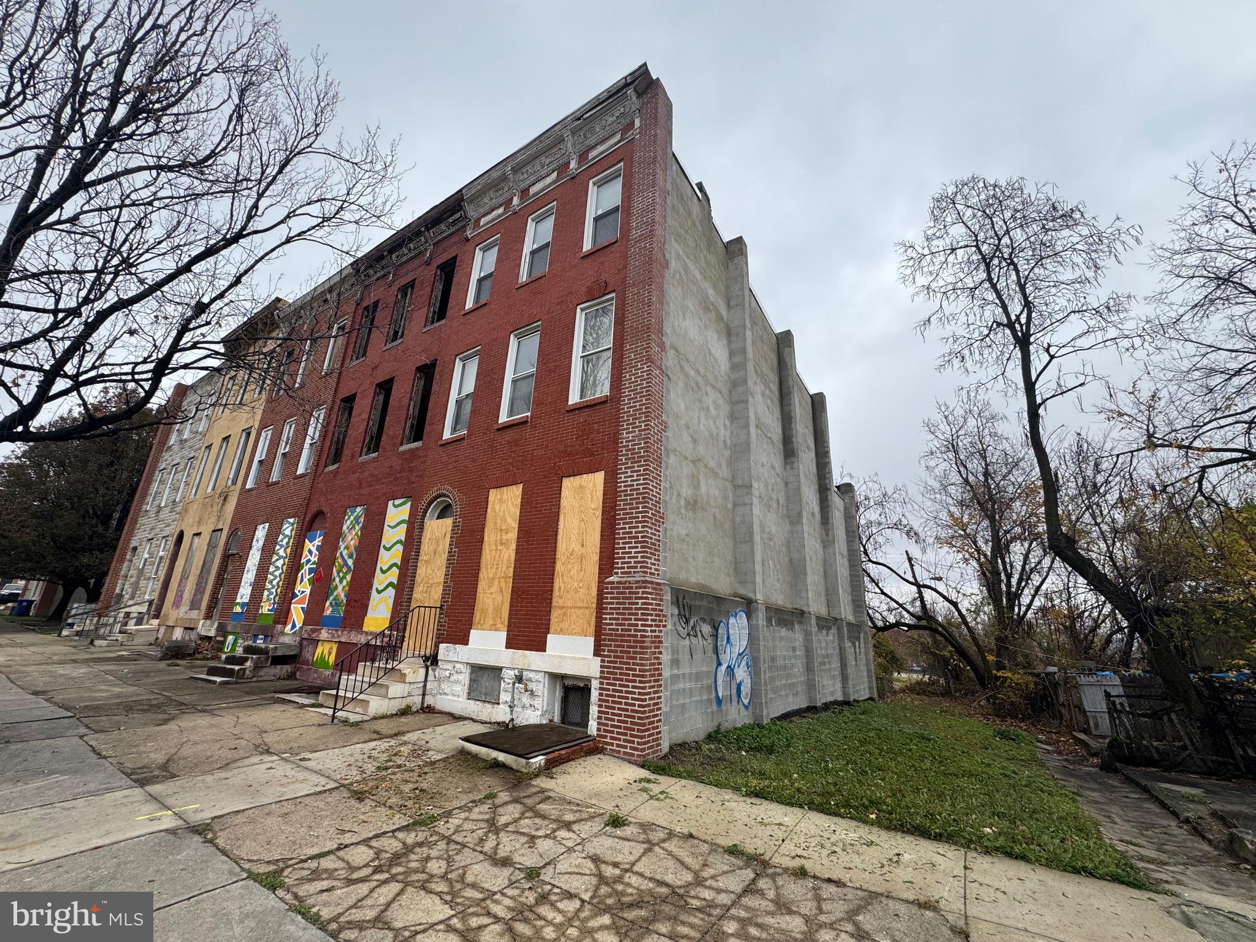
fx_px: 508
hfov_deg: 102.1
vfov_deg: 85.7
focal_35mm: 14
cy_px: 471
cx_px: 628
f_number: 2.2
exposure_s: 1/414
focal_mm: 2.22
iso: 40
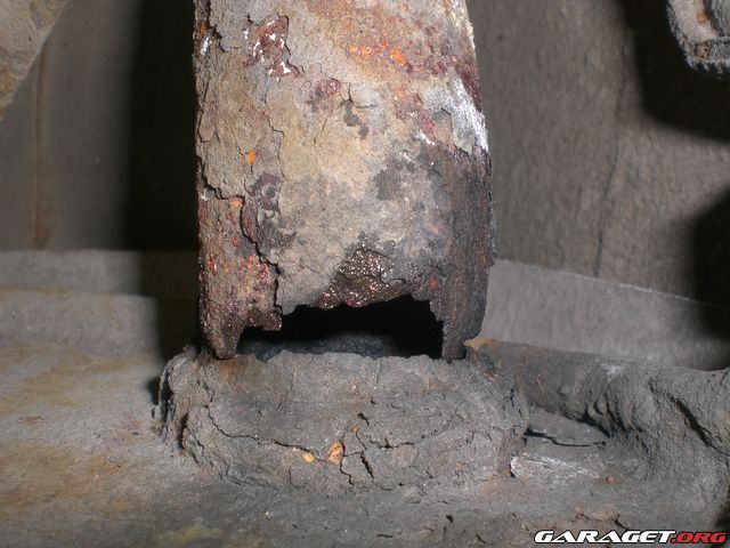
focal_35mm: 38
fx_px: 801
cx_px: 365
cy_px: 274
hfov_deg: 49.0
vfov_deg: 37.7
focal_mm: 6.3
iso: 50
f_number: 4.4
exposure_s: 1/60
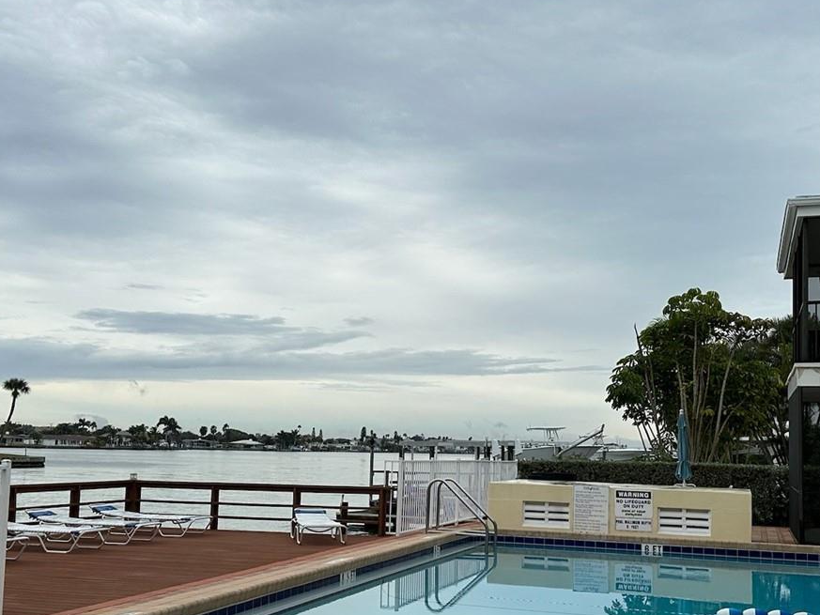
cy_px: 358
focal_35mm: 44
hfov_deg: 42.9
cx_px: 428
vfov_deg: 32.8
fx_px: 1042
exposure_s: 1/5263
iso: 80
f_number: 1.78
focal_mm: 6.86
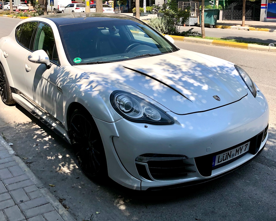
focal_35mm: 30
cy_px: 108
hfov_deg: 58.7
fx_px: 245
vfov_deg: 48.5
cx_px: 132
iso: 20
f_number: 1.8
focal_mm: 4
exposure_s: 1/1297
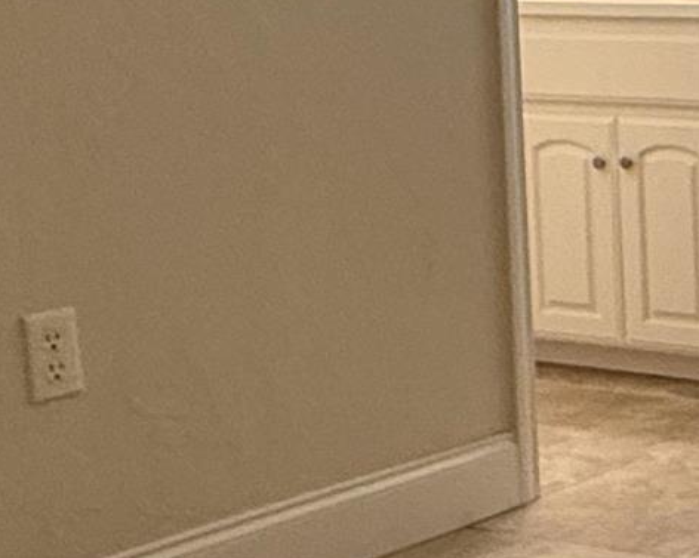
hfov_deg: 18.4
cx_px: 1131
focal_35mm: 89
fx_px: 1840
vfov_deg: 17.3
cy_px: 269
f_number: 2.2
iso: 400
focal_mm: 2.22
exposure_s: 1/60
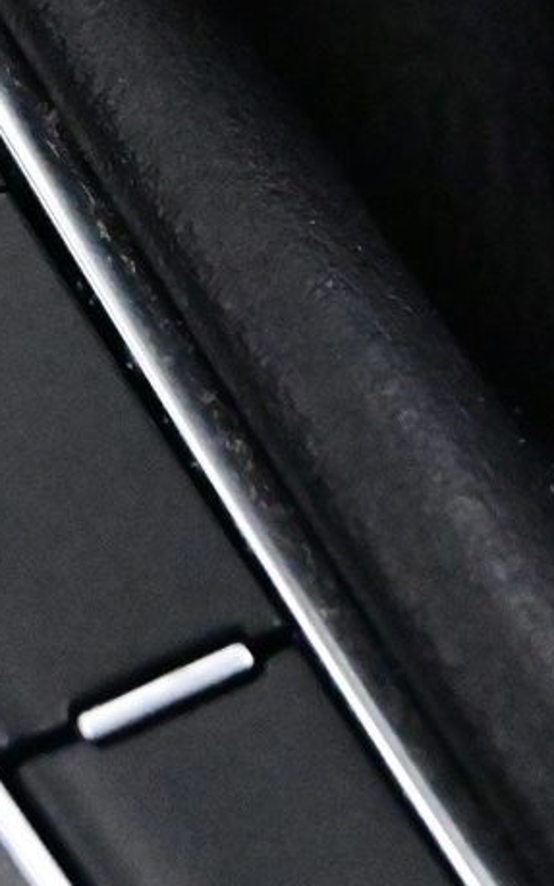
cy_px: -14
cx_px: -52
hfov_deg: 6.9
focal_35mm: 189
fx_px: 4559
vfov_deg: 11.0
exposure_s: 1/60
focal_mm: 35
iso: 18000
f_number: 5.3
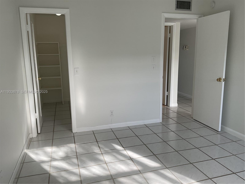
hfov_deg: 61.7
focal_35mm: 29
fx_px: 205
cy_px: 92
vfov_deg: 48.2
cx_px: 122
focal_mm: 3
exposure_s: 1/186
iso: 16
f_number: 1.8
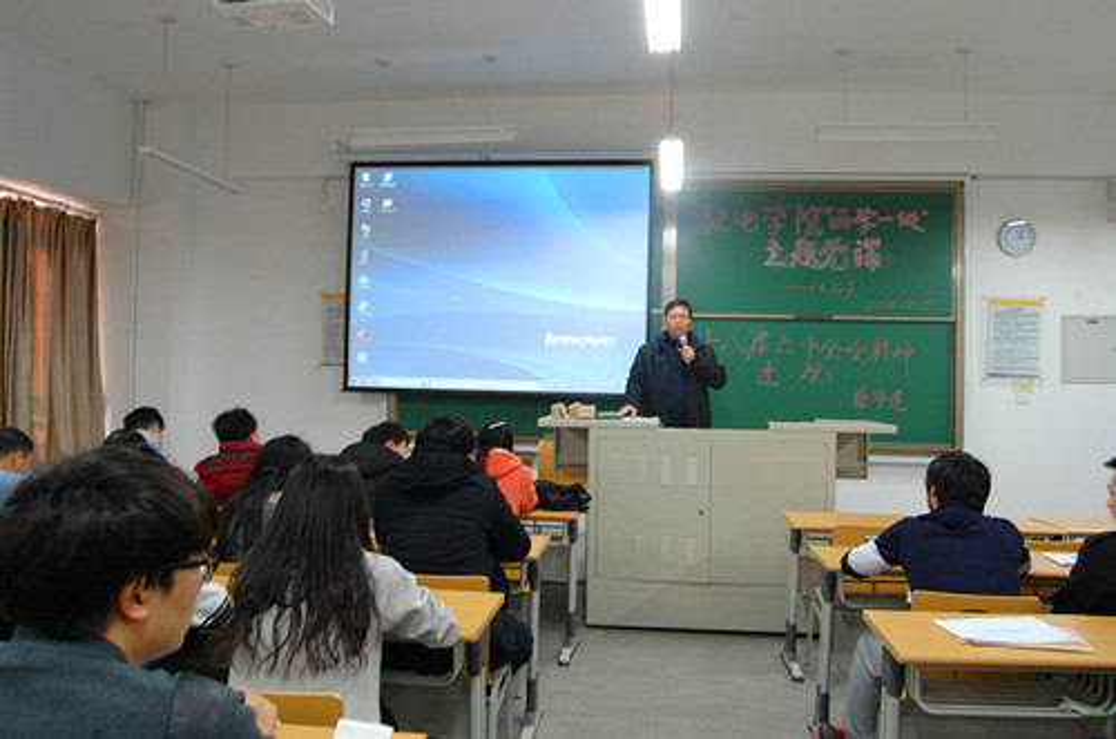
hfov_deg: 67.5
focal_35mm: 27
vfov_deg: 47.7
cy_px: 370
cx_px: 558
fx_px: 835
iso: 800
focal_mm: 18
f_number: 11
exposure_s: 1/8
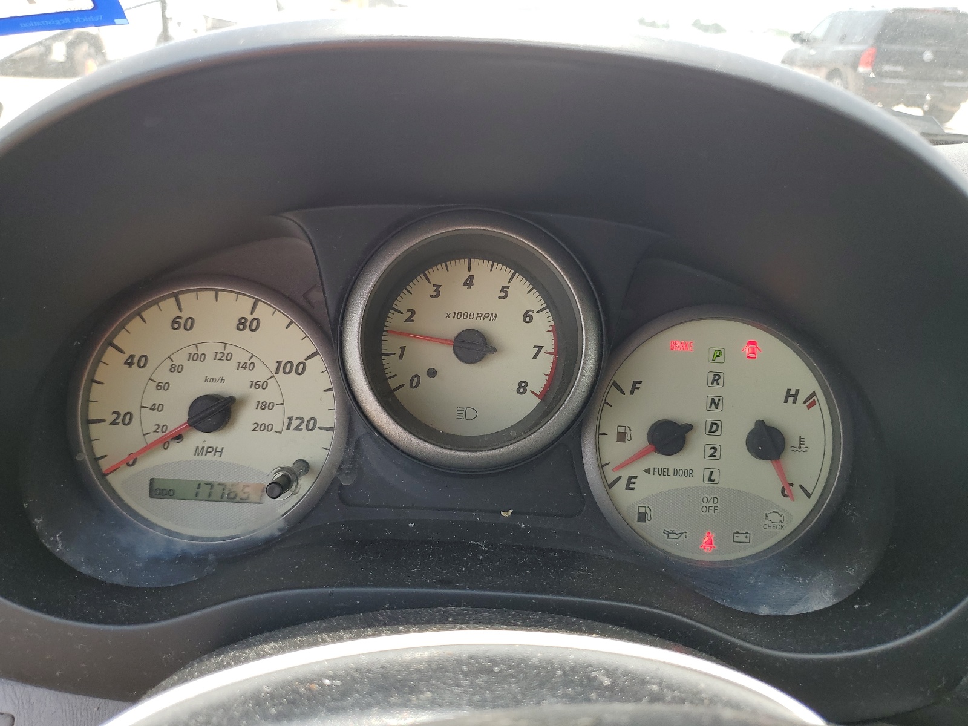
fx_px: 727
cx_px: 484
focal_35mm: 26
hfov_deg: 67.3
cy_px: 363
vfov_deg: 53.1
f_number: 1.5
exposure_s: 1/500
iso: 50
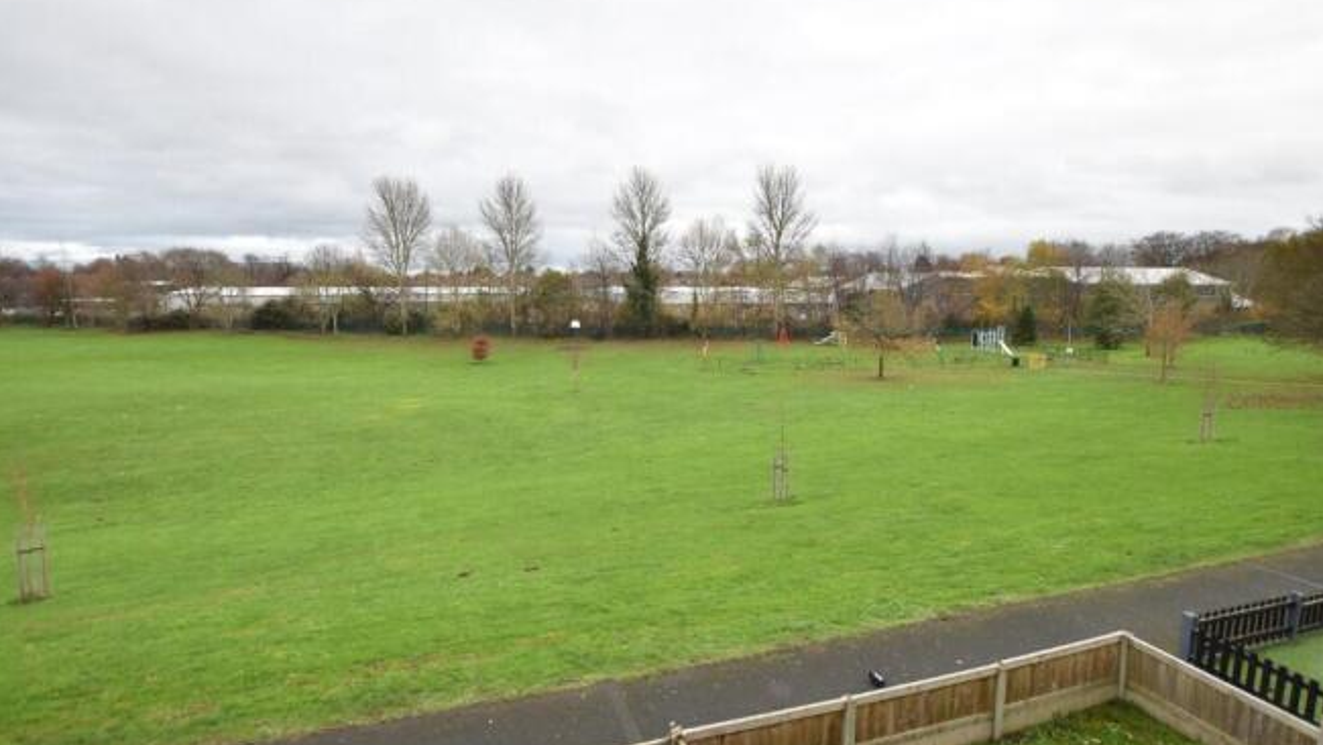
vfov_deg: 58.3
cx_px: 660
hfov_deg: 89.6
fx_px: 667
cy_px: 349
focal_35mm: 19
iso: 100
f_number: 3.5
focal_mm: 12
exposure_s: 1/80
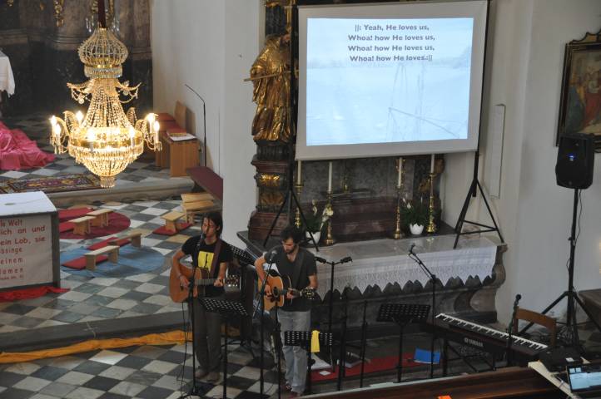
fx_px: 1551
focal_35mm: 93
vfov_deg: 14.7
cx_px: 300
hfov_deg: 21.9
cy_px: 200
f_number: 4.8
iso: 1600
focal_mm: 62
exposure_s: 1/100
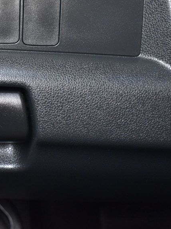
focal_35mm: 60
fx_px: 394
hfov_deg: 23.7
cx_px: 12
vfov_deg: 32.2
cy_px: 95
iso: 1600
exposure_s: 1/15
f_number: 4.5
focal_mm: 23
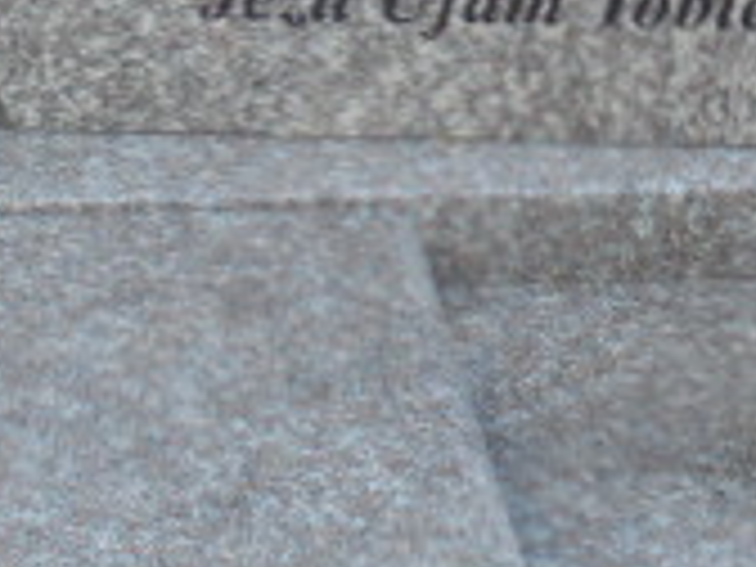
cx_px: -140
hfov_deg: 11.8
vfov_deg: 8.8
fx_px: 3582
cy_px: -310
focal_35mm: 164
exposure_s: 1/100
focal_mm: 7.8
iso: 100
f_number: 4.5
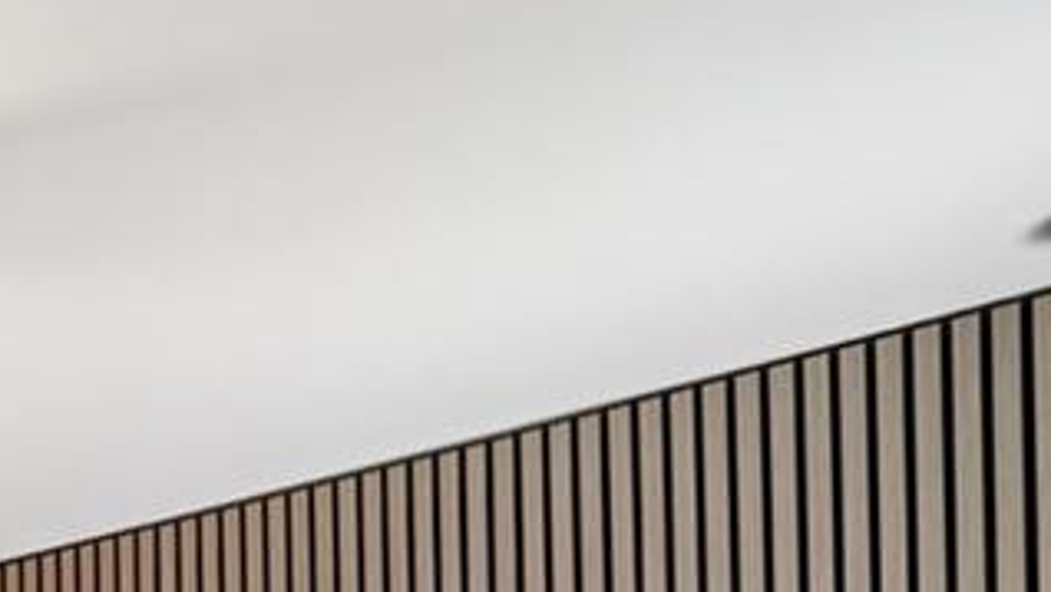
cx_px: -588
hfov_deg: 26.1
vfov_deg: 18.0
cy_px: 1042
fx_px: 1505
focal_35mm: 54
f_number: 8
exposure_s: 1/2
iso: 400
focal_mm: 16
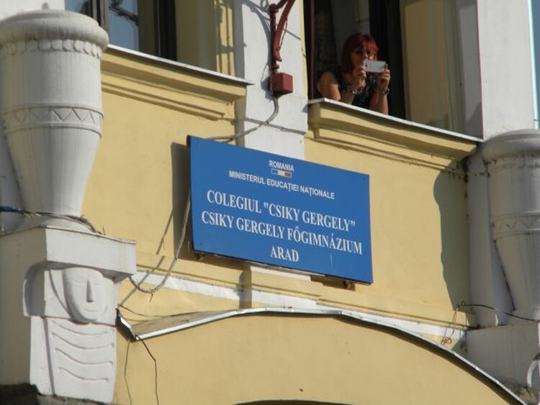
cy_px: 202
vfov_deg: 6.6
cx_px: 270
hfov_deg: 8.8
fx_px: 3527
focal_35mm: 226
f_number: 10.8
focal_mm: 41
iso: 80
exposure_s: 1/260
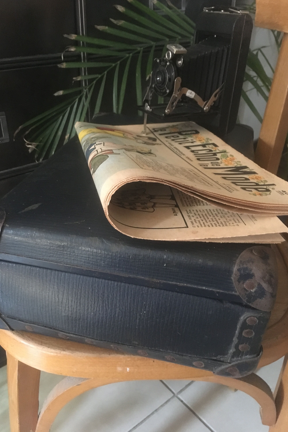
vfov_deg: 60.3
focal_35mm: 31
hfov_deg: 42.2
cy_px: 210
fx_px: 372
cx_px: 127
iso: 500
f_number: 2.2
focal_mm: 4.15
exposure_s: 1/17
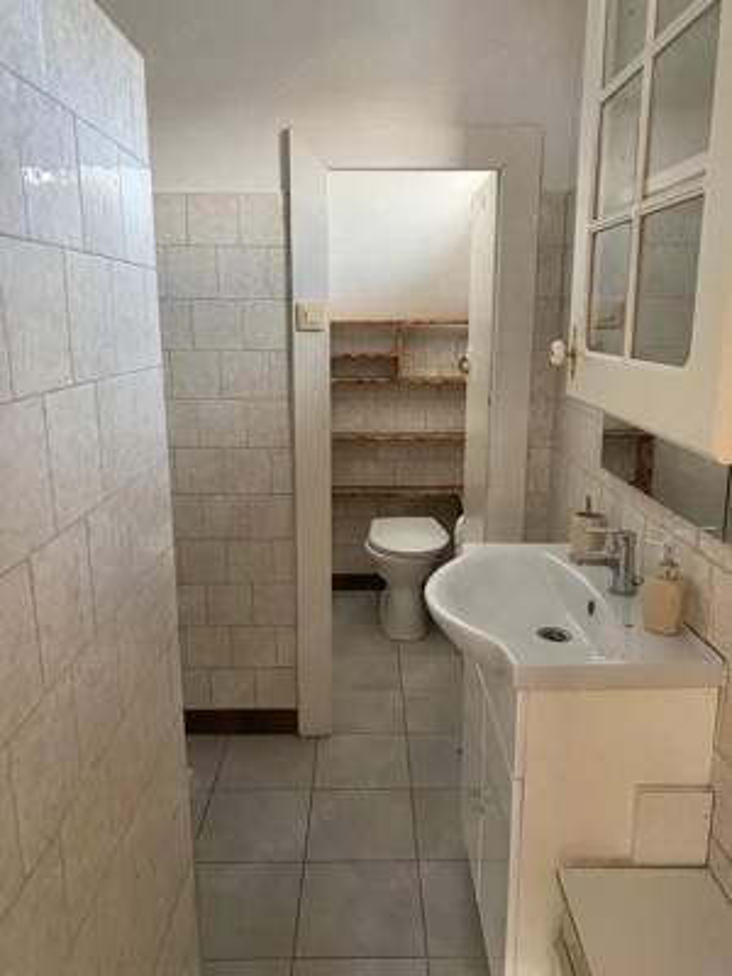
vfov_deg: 67.3
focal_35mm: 26
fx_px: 733
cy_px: 488
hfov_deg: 53.1
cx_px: 366
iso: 160
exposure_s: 1/60
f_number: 1.8
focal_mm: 4.25
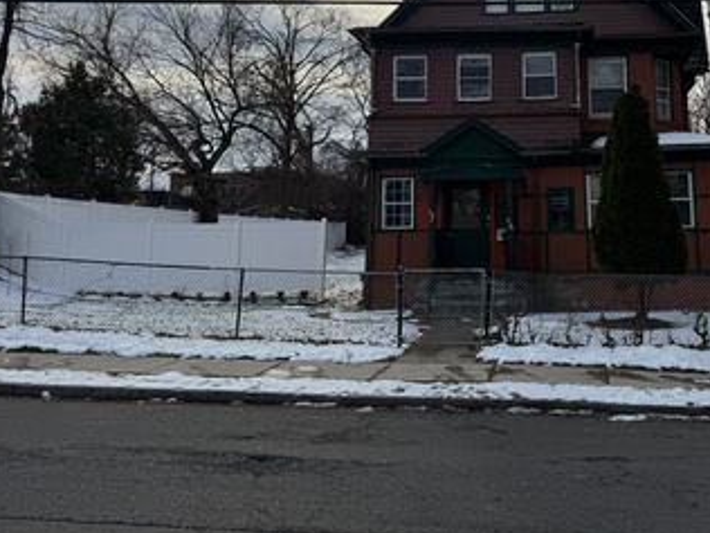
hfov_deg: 47.1
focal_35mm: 38
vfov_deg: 36.7
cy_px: 123
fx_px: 779
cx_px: 535
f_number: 1.78
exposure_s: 1/5814
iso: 80
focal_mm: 6.76
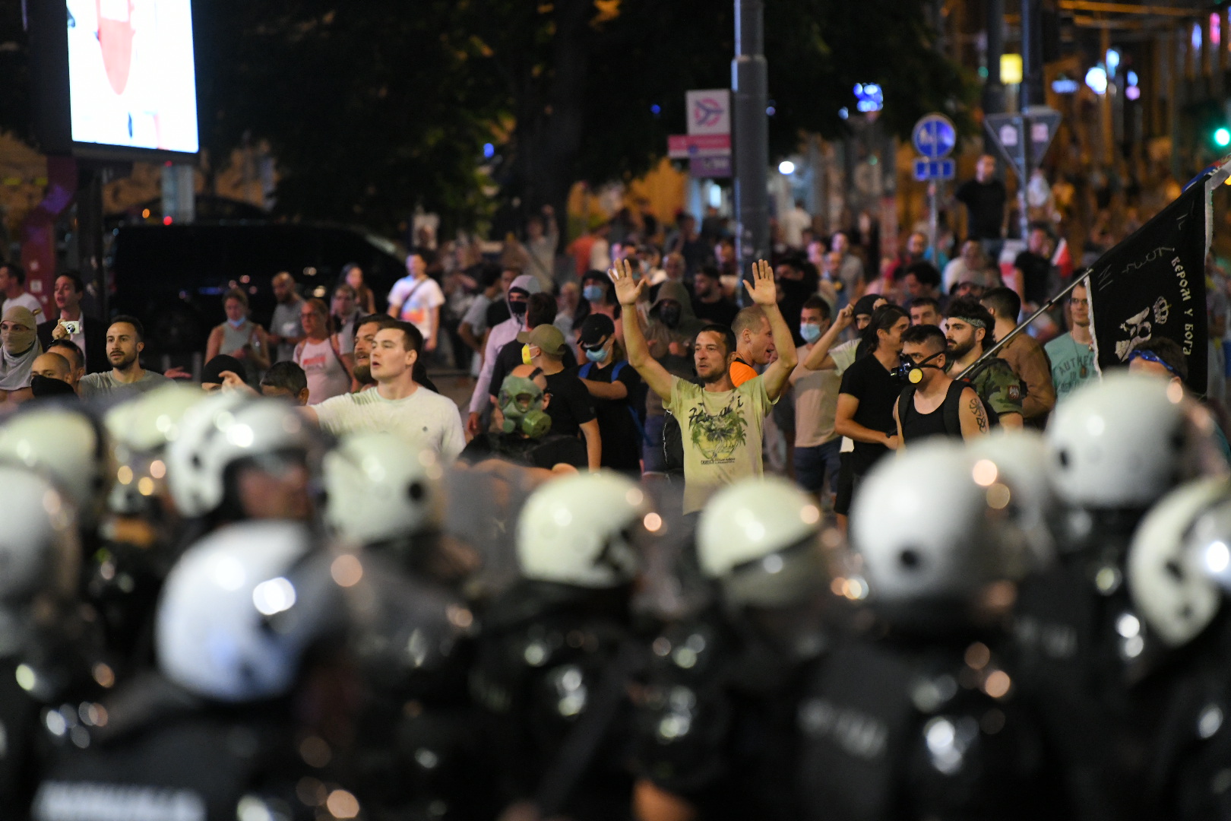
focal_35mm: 200
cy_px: 410
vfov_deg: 6.9
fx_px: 6838
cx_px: 616
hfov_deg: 10.3
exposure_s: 1/160
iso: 6400
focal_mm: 200
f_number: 3.5
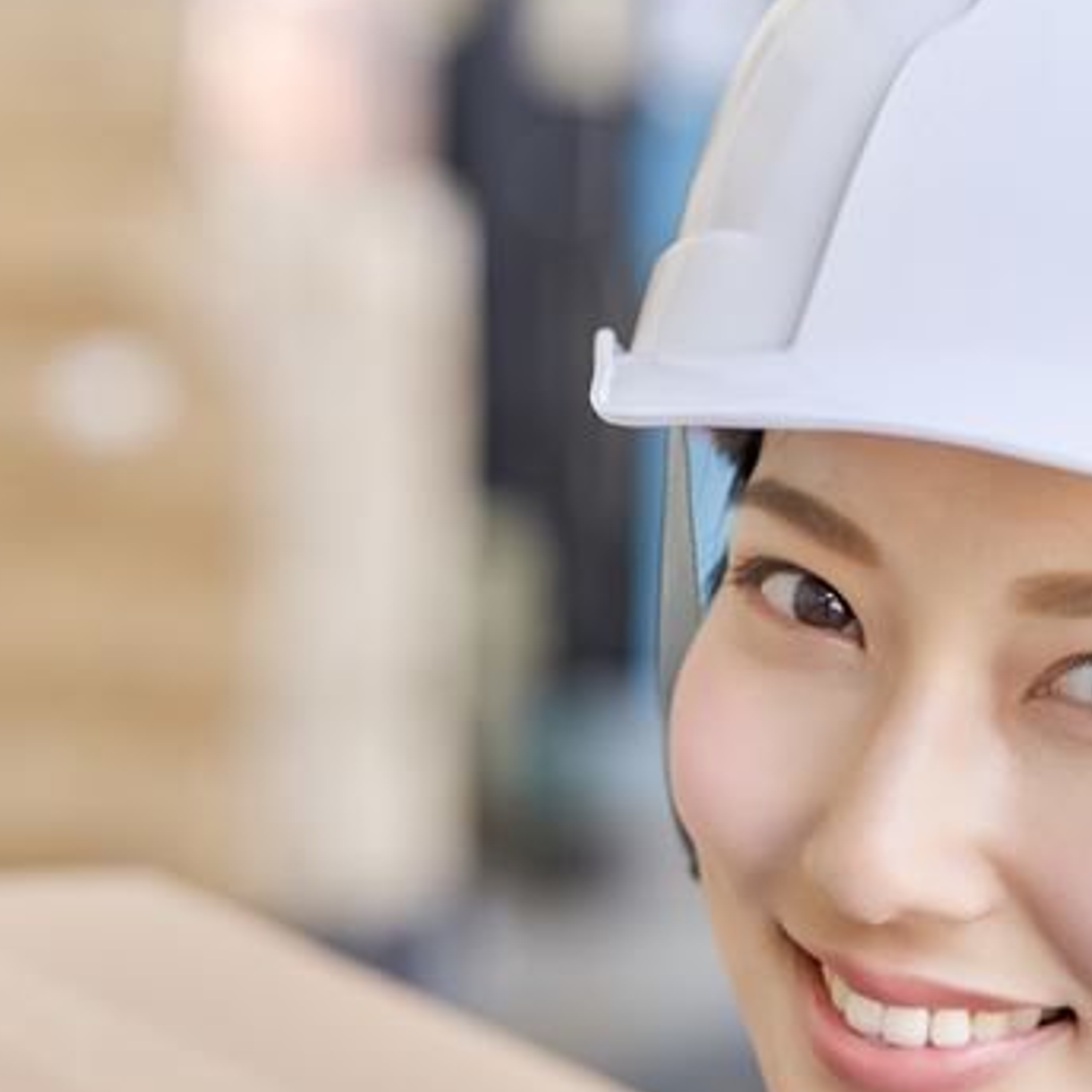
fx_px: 5389
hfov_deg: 11.6
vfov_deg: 11.6
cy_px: 721
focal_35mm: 151
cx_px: 635
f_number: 3.5
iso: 200
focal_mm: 85
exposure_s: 1/250
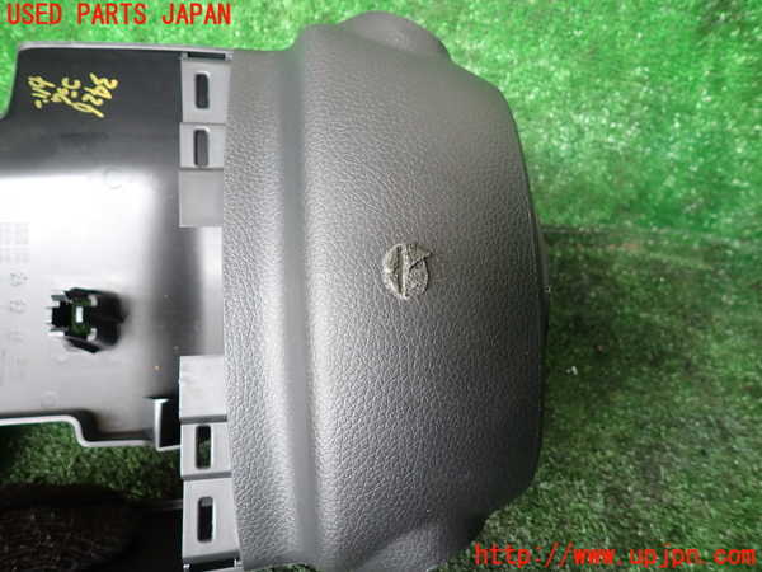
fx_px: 550
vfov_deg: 54.9
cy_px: 286
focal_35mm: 25
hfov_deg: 69.4
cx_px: 381
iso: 200
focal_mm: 4.5
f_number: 2
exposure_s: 1/30
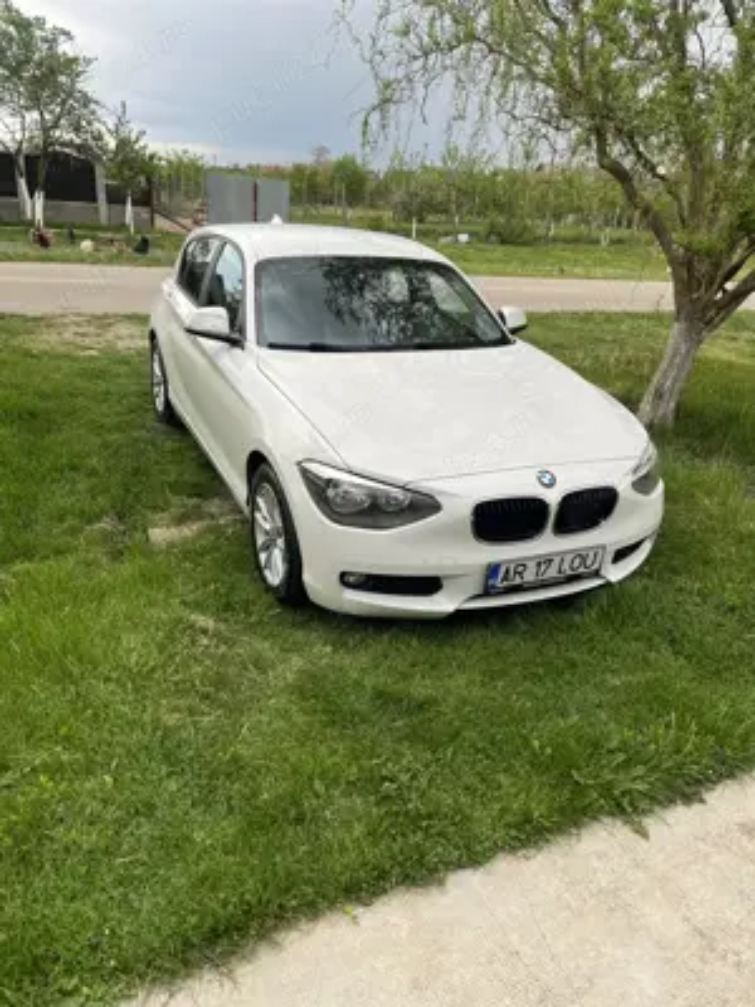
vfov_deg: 67.3
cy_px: 504
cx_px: 378
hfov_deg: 53.1
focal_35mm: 26
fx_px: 756
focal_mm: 5.1
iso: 50
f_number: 1.6
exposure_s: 1/625
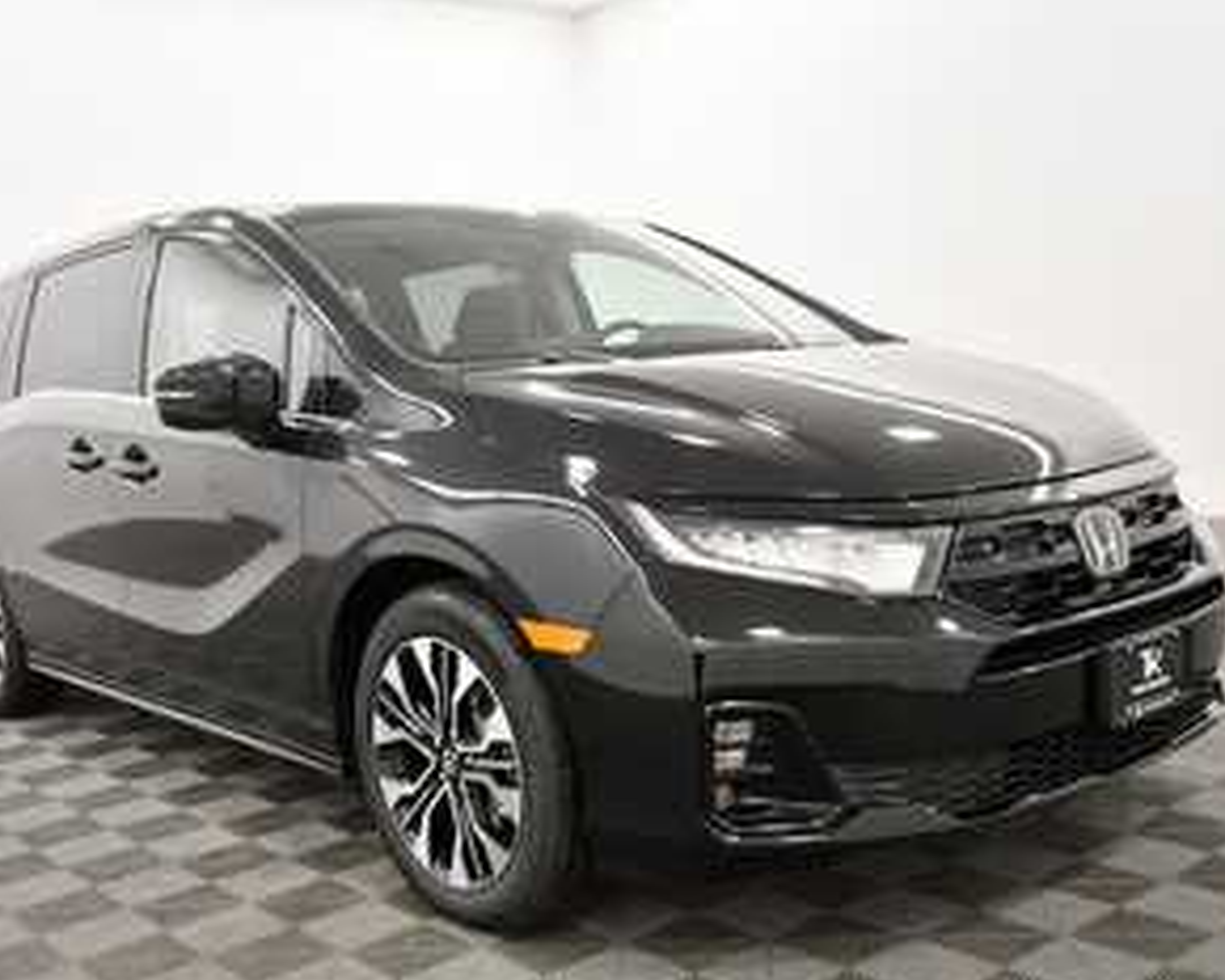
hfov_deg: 51.5
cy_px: 555
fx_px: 1269
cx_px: 570
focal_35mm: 35
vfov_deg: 42.1
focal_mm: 18
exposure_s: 1/125
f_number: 5.3
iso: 1600
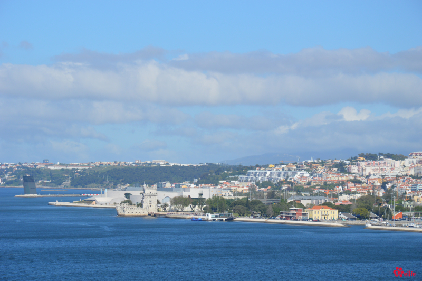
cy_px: 140
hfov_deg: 13.1
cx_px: 211
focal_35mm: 158
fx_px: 1845
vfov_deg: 8.7
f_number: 9
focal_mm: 105
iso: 100
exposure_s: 1/320
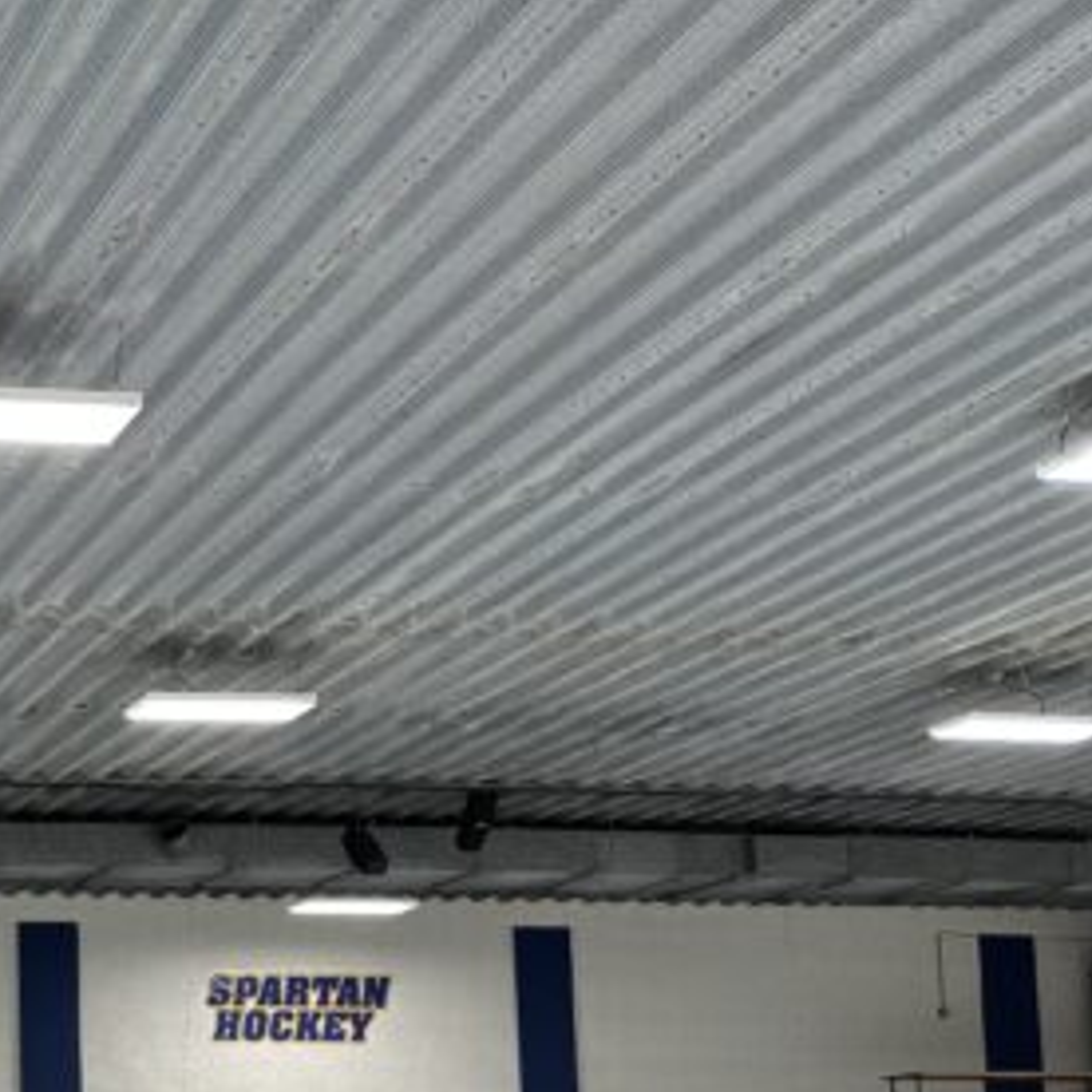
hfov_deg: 24.4
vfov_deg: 27.2
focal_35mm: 59
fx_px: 2106
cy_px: 1136
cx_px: -419
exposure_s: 1/121
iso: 125
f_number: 1.78
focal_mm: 6.86
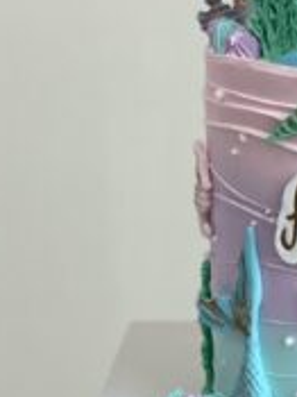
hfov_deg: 7.5
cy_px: 33
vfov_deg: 10.1
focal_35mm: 195
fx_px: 2233
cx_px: 388
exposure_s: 1/100
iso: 100
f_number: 2.2
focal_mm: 7.5
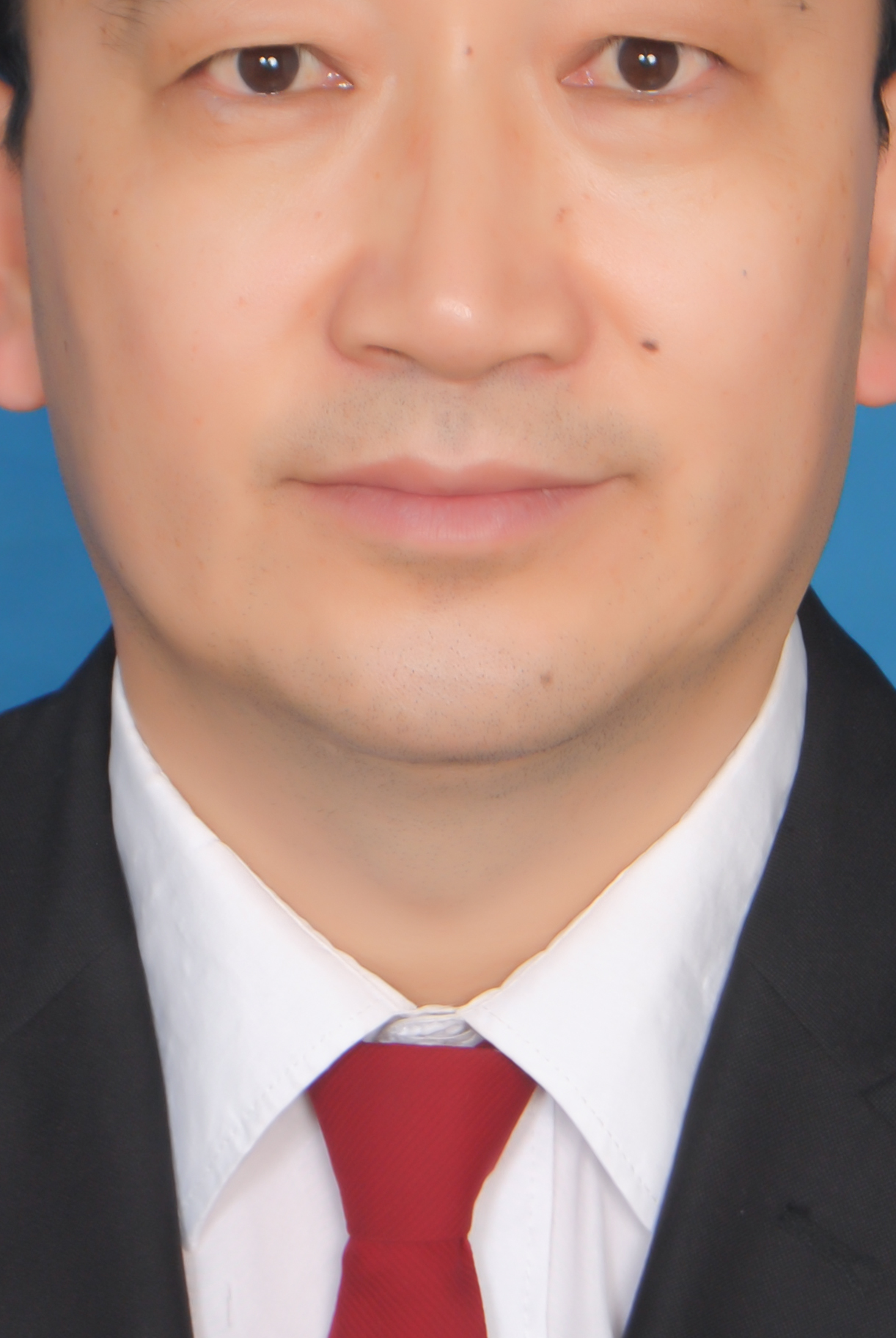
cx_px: 429
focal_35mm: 175
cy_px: 337
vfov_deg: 11.7
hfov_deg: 7.9
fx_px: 6515
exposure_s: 1/100
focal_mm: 55
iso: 200
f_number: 7.1
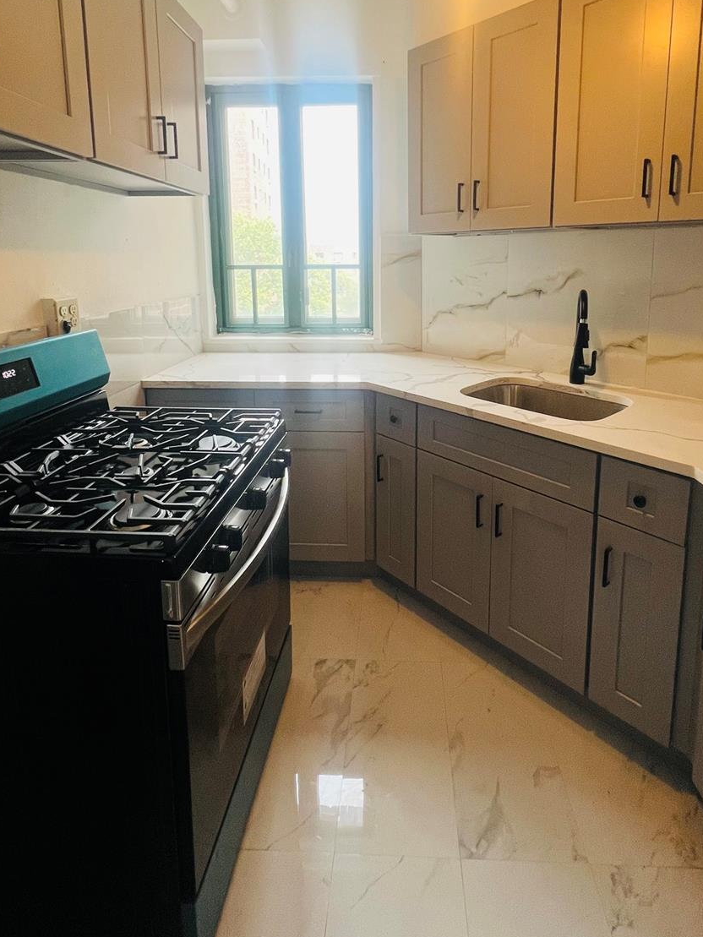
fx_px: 487
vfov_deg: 85.3
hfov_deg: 71.5
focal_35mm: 18
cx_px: 381
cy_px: 328
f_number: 1.8
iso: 160
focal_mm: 1.57
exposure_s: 1/120
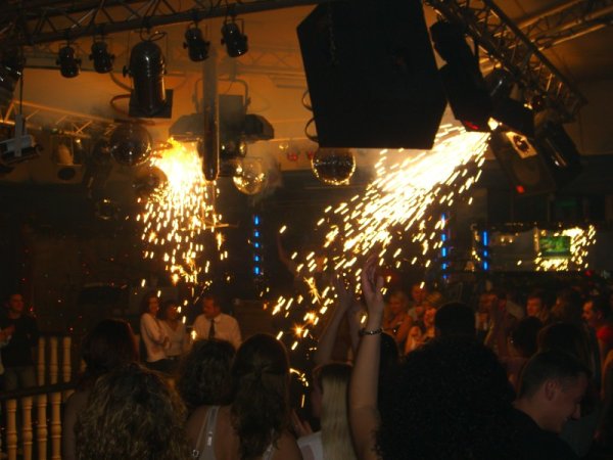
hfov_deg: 33.8
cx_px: 306
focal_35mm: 57
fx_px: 1009
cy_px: 230
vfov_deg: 25.7
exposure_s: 1/60
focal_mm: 11.8
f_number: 3.6
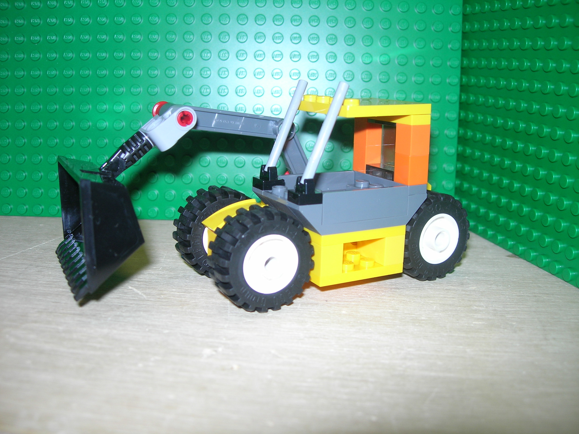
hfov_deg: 49.0
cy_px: 217
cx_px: 290
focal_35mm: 38
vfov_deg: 37.7
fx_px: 636
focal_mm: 7.8
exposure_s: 1/60.1
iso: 64
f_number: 2.8
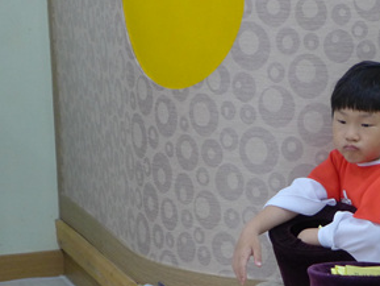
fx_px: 2185
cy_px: 260
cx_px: 347
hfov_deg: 9.9
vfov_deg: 7.4
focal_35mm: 199
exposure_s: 1/125
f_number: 2.3
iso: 400
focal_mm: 17.7
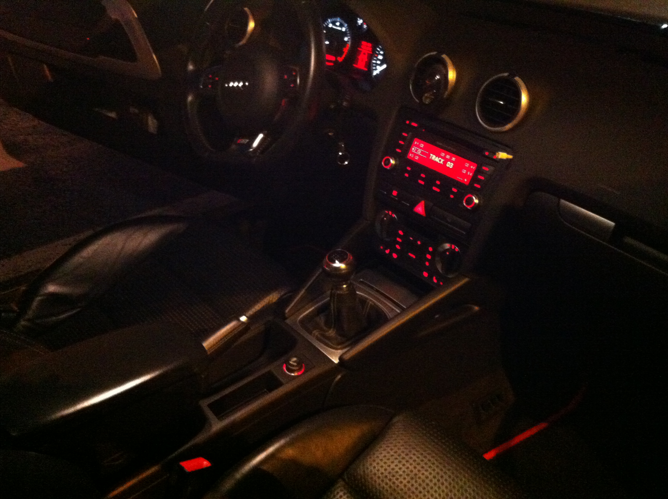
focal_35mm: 35
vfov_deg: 40.6
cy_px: 250
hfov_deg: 52.7
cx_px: 334
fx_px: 674
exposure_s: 1/15
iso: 1000
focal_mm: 3.85
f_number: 2.8
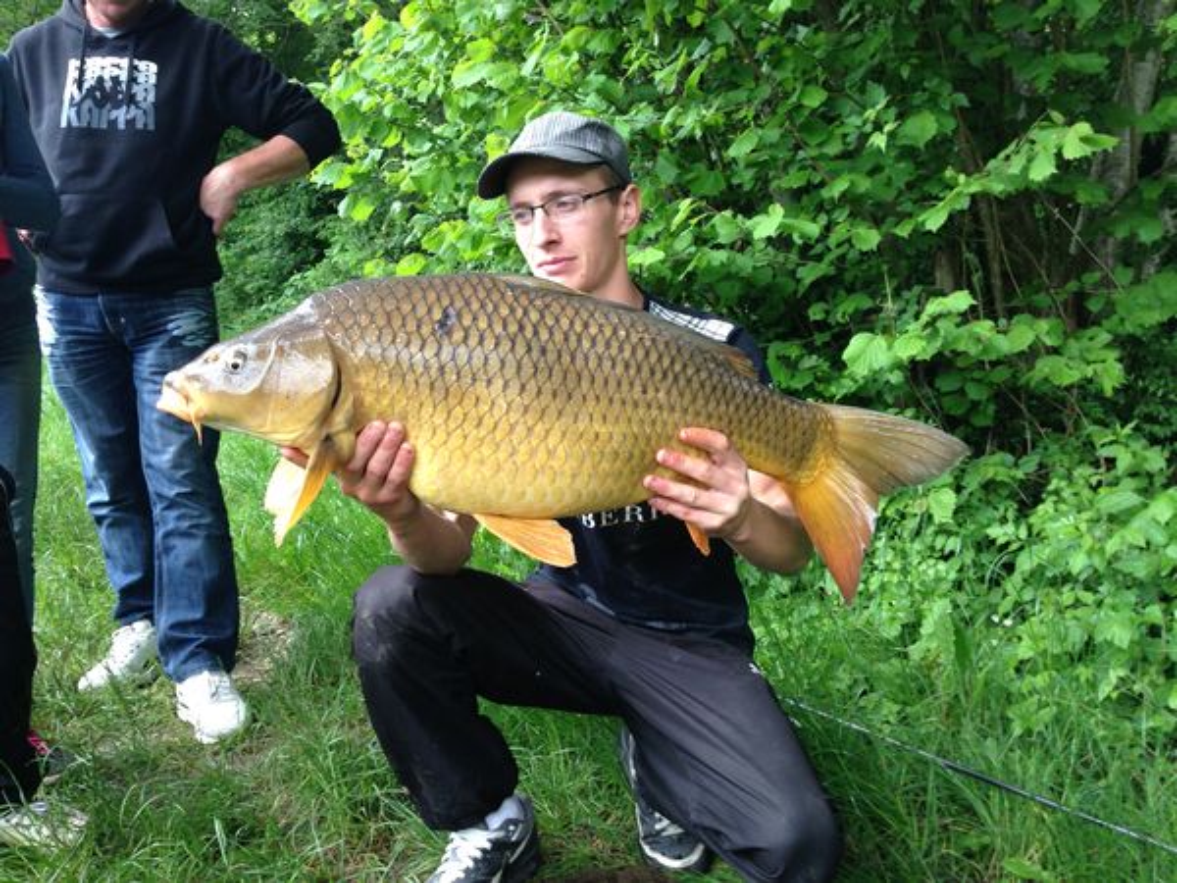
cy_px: 442
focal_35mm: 33
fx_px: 1122
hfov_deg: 55.4
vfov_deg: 42.9
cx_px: 588
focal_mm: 4.13
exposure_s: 1/120
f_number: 2.4
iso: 80
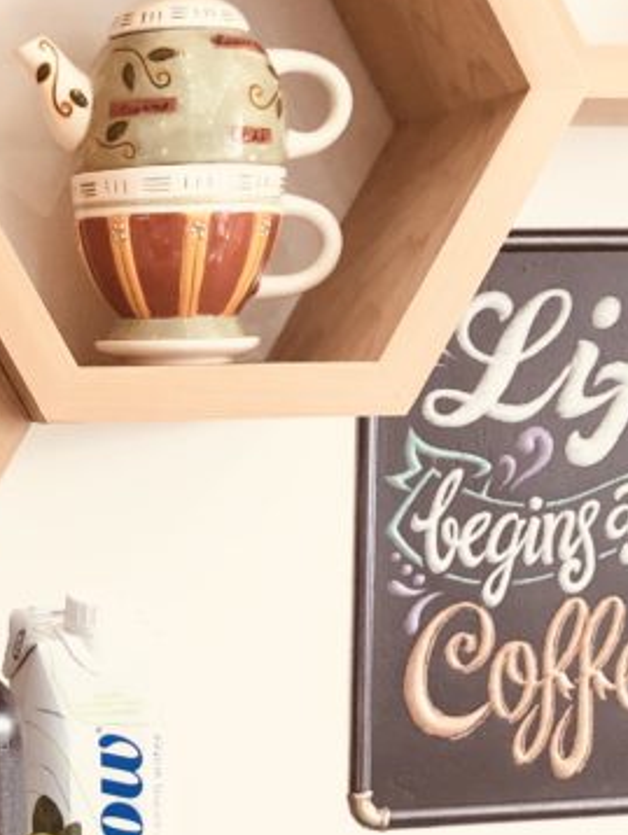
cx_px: -75
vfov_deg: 24.1
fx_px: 1933
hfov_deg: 17.8
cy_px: 646
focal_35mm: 80
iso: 32
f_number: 1.8
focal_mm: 3.99
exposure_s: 1/24
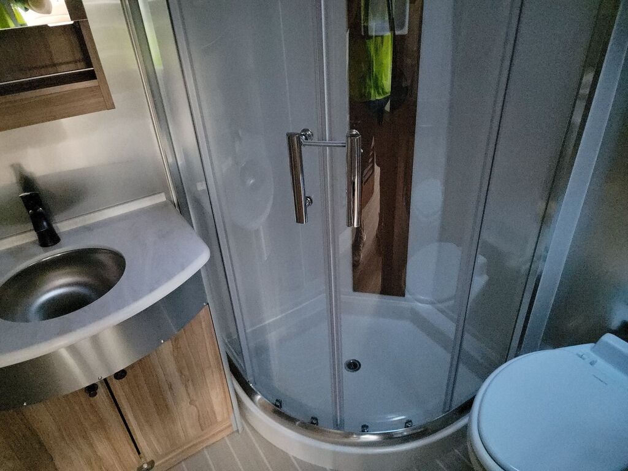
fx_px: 435
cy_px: 236
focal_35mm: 24
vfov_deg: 56.8
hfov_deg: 71.6
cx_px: 314
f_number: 1.8
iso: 5896
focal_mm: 6.7
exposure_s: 1/59
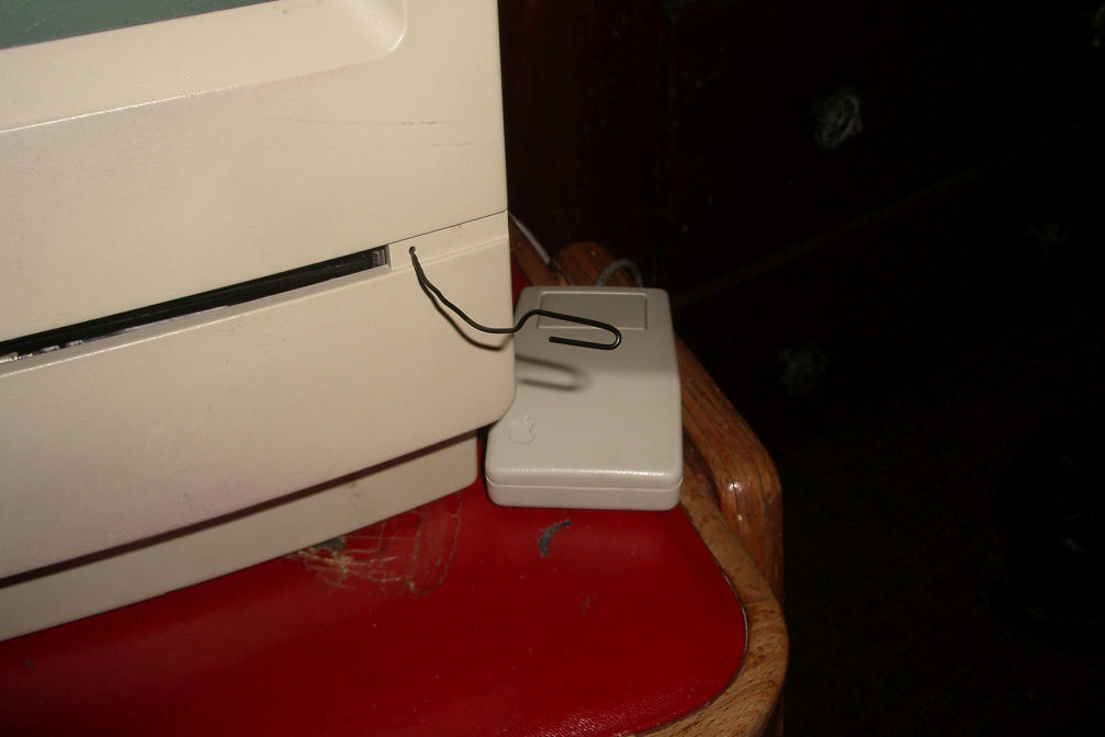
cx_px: 545
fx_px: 1136
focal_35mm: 37
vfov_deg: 35.9
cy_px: 326
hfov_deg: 51.9
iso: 80
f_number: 4.3
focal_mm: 5.8
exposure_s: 1/60
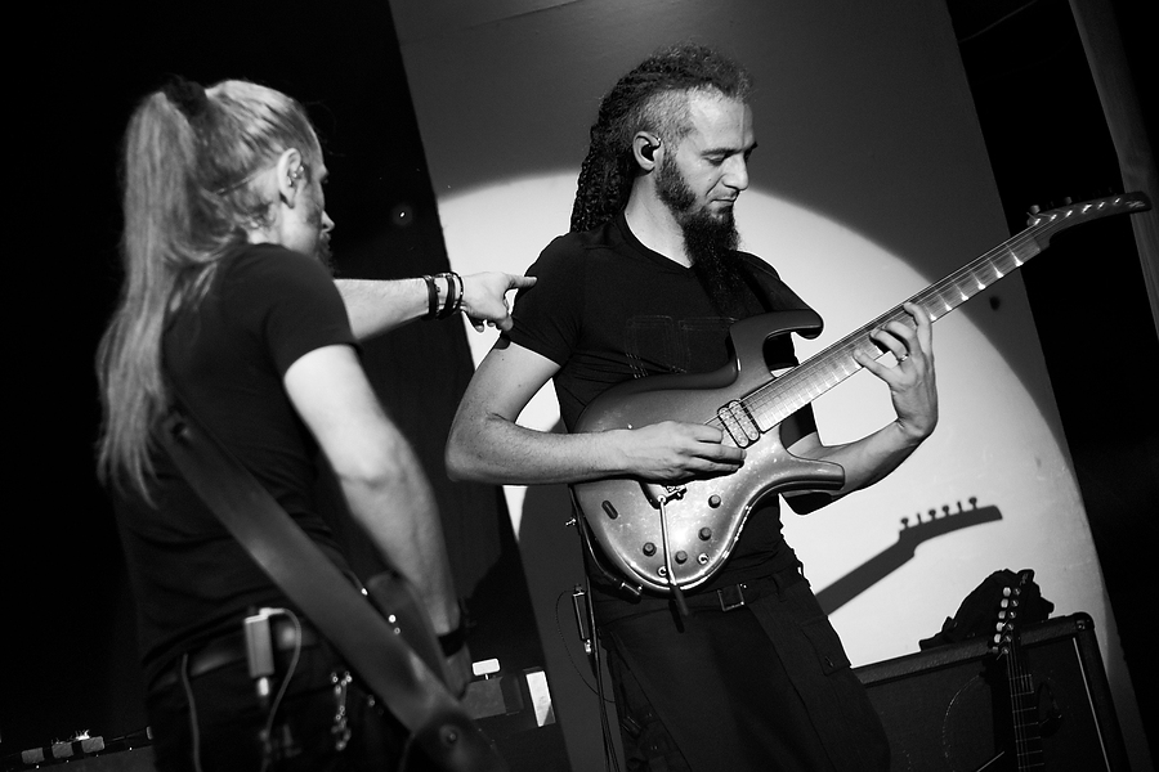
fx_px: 2414
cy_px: 386
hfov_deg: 27.0
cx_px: 580
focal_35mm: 75
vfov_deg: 18.2
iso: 200
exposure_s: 1/160
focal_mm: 50
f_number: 2
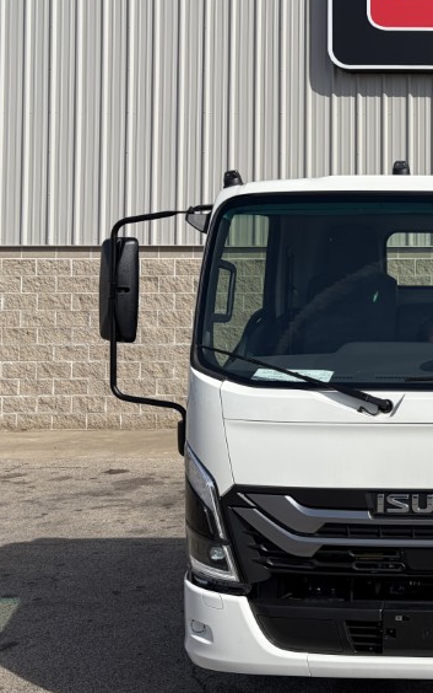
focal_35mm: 50
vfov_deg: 40.0
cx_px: 523
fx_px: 943
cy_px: 264
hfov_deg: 23.6
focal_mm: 5.96
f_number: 1.6
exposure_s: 1/4950
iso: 50
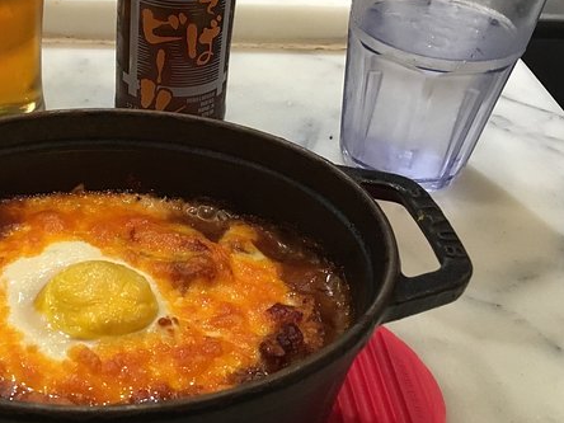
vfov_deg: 29.6
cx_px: 130
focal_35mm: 49
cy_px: 162
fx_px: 798
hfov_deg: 37.8
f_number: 2.2
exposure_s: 1/30
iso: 200
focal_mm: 4.15
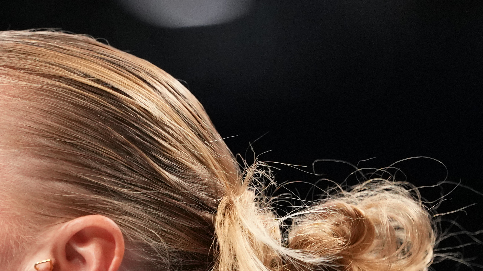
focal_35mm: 554
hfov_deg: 3.9
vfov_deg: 2.2
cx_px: -87
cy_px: 371
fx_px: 7095
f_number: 2
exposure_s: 1/1250
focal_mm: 150
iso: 2000
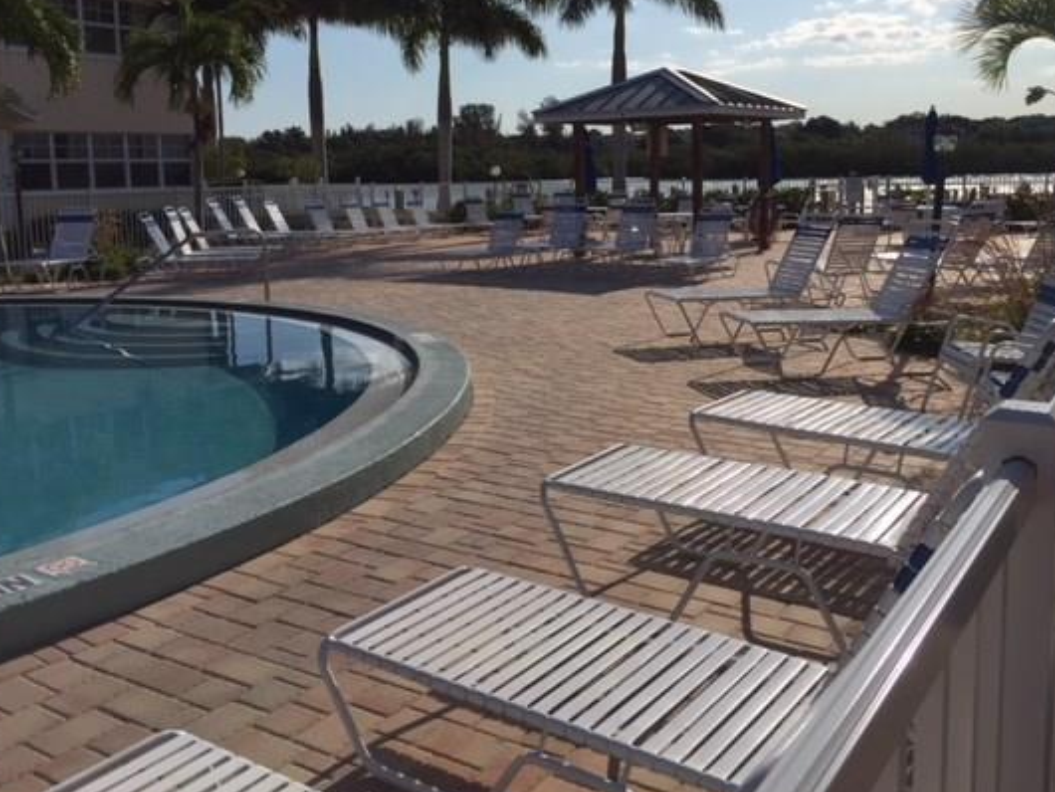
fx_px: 1067
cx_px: 543
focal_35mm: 35
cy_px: 336
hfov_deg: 52.6
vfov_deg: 40.6
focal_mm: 4.15
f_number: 2.2
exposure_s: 1/6623
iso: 32
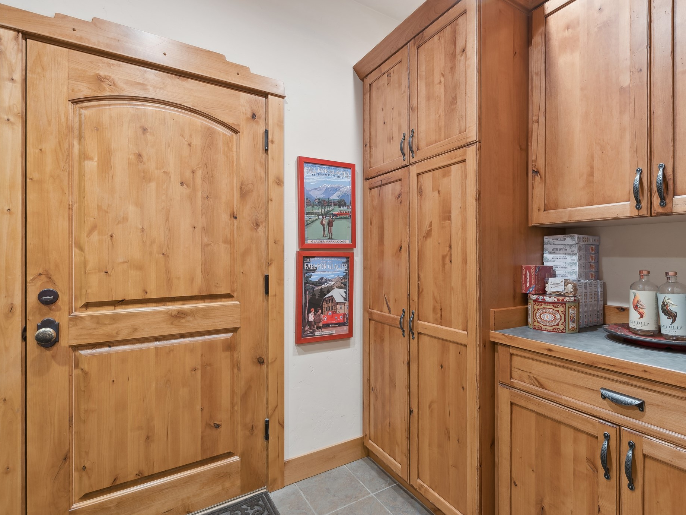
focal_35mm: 17
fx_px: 337
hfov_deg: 91.0
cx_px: 357
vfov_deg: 74.7
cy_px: 252
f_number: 6.3
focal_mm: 10
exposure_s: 1.3
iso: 100
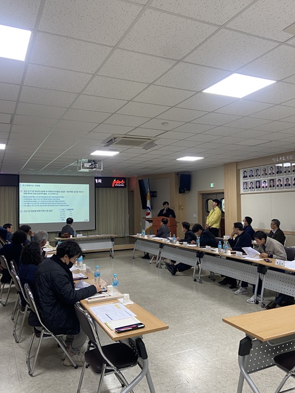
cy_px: 199
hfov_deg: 48.2
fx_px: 329
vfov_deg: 61.6
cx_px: 162
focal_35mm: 29
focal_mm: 4.25
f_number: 1.8
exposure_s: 1/60
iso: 80
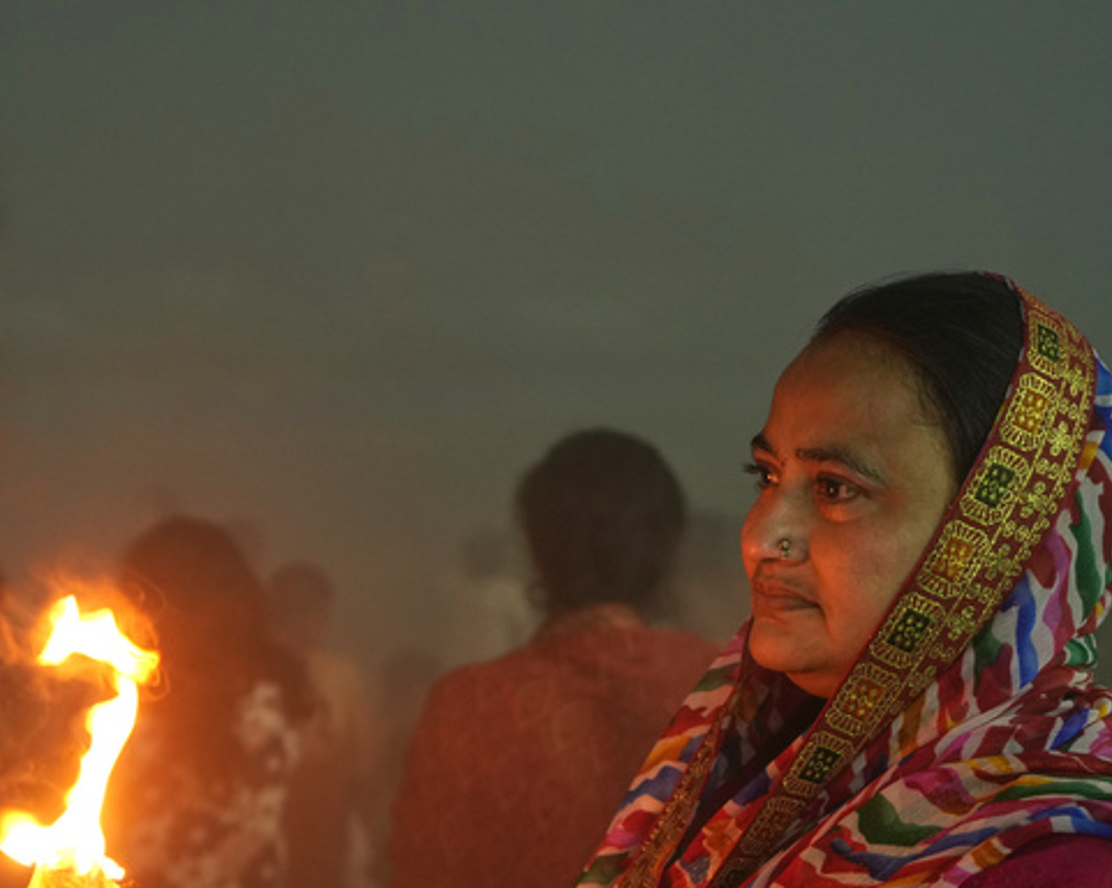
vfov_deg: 21.8
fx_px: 2302
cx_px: 361
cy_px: 552
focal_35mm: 70
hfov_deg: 27.0
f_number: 2.8
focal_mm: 35
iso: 1000
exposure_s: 1/125
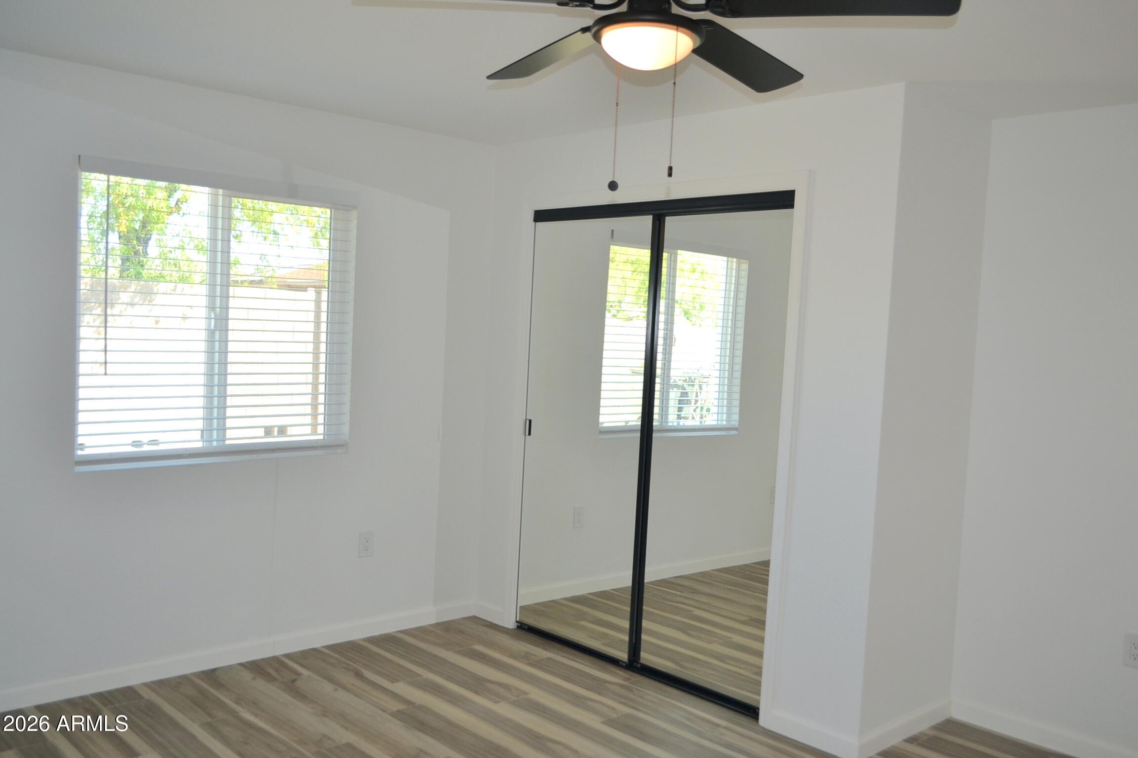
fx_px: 948
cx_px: 569
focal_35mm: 30
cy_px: 379
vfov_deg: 43.6
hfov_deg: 61.9
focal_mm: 20
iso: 220
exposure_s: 1/125
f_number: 4
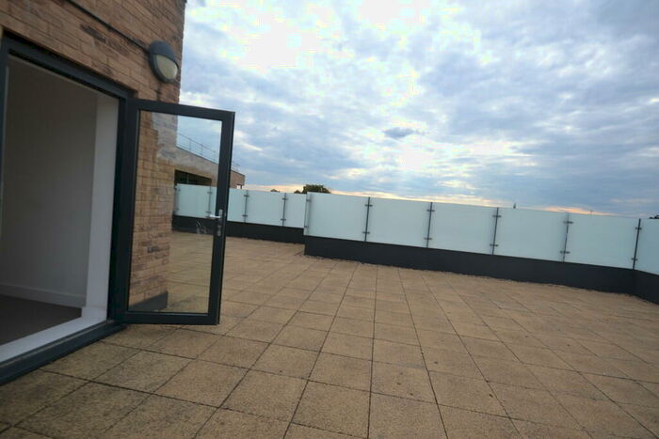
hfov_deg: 95.0
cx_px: 330
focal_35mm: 16
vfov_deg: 72.1
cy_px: 220
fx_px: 302
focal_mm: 11
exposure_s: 1/160
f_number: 6.3
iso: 100
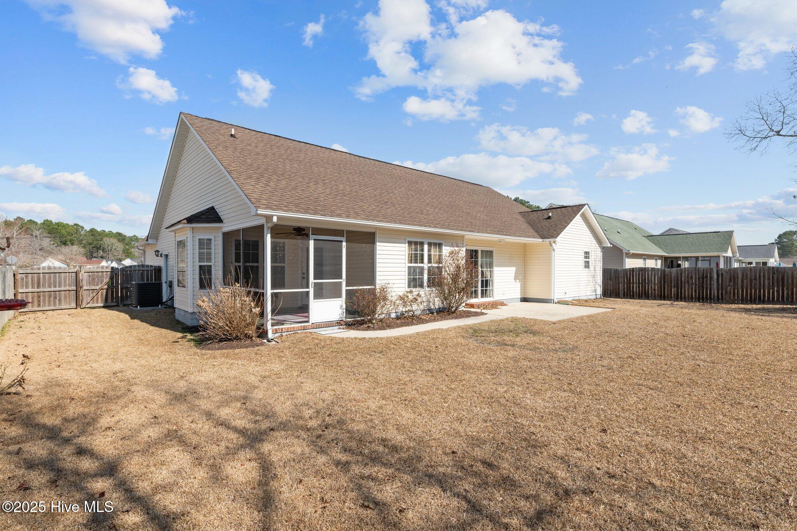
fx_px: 398
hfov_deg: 90.0
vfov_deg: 67.4
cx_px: 398
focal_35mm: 18
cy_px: 266
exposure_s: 1/250
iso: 160
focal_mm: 18
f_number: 9
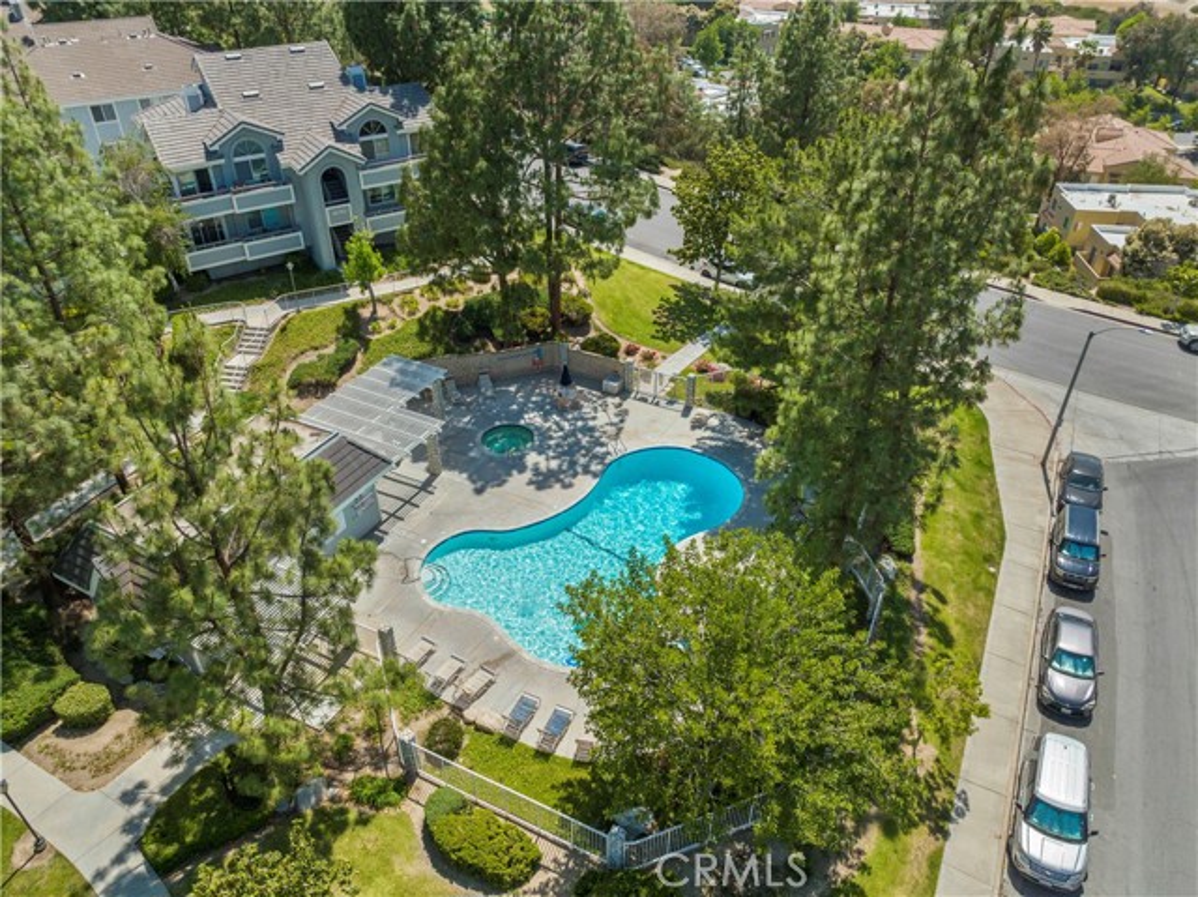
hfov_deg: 71.6
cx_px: 599
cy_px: 448
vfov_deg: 56.8
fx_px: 830
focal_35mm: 24
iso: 100
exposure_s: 1/3200
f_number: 2.8
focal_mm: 12.29
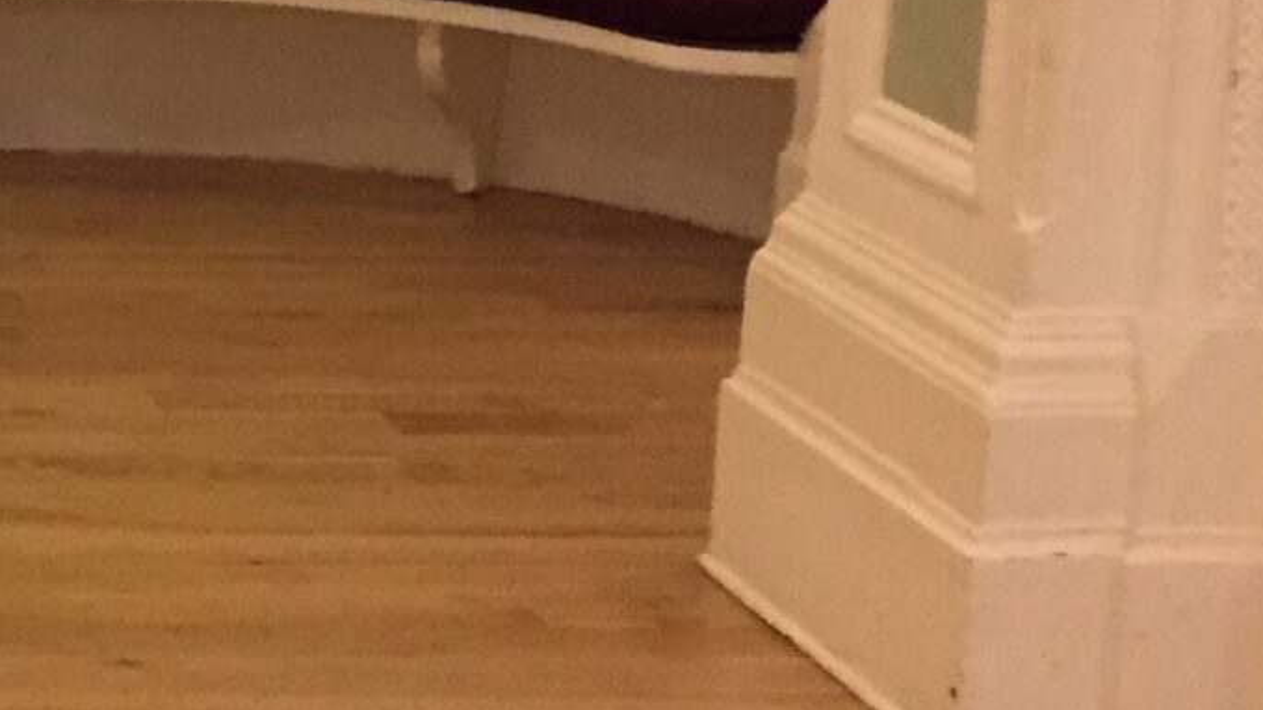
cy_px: -26
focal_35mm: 119
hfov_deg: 15.9
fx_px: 3984
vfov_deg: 10.1
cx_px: -864
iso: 250
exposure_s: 1/25
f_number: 2.2
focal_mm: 4.15
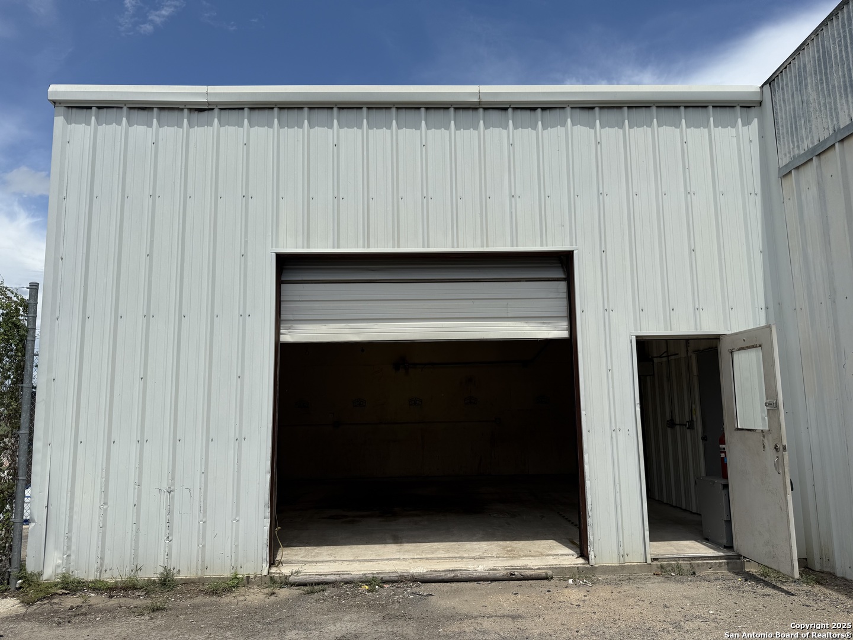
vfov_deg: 56.8
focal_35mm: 24
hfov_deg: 71.6
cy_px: 320
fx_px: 591
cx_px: 426
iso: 80
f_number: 1.78
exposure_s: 1/7353
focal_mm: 6.76
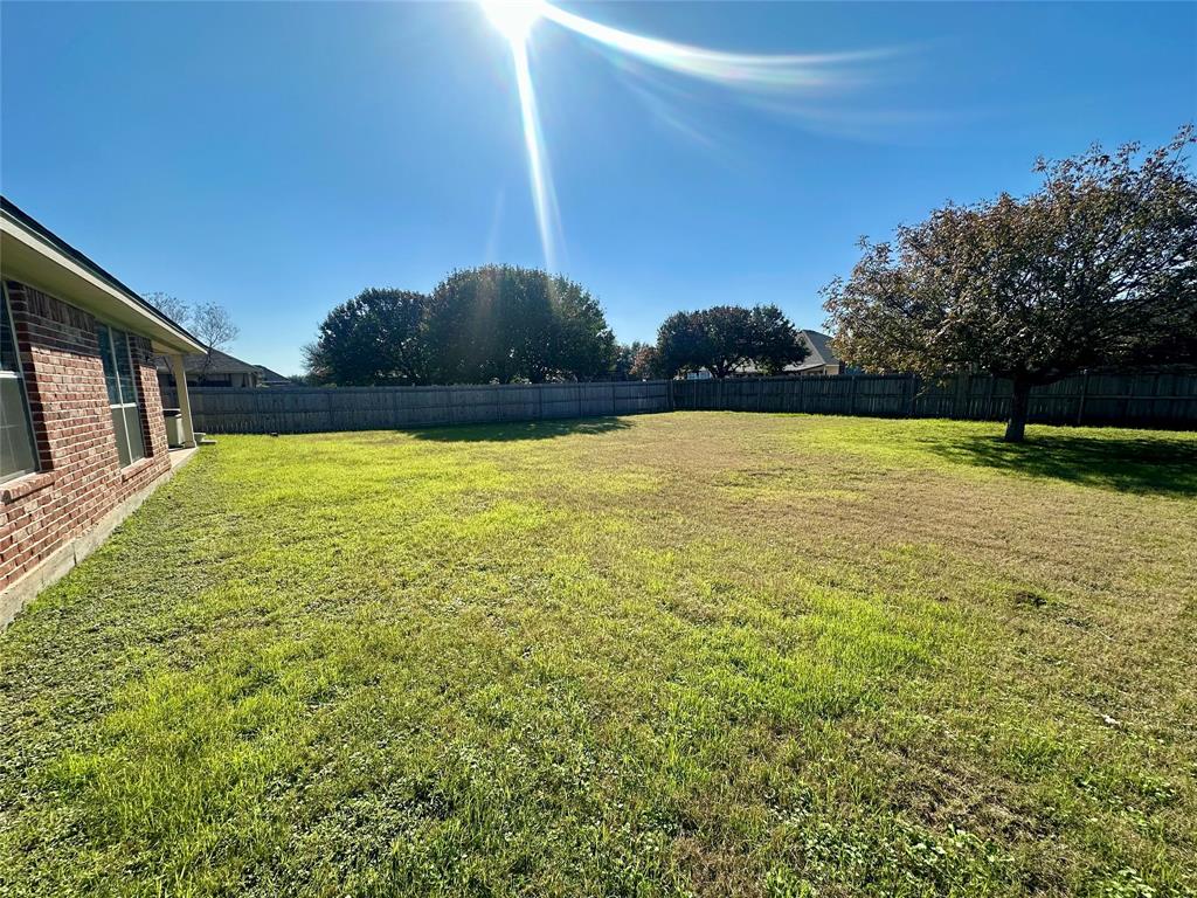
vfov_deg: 85.7
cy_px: 449
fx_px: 484
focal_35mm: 14
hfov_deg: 102.1
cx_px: 598
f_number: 2.2
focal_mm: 2.22
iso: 50
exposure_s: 1/2053
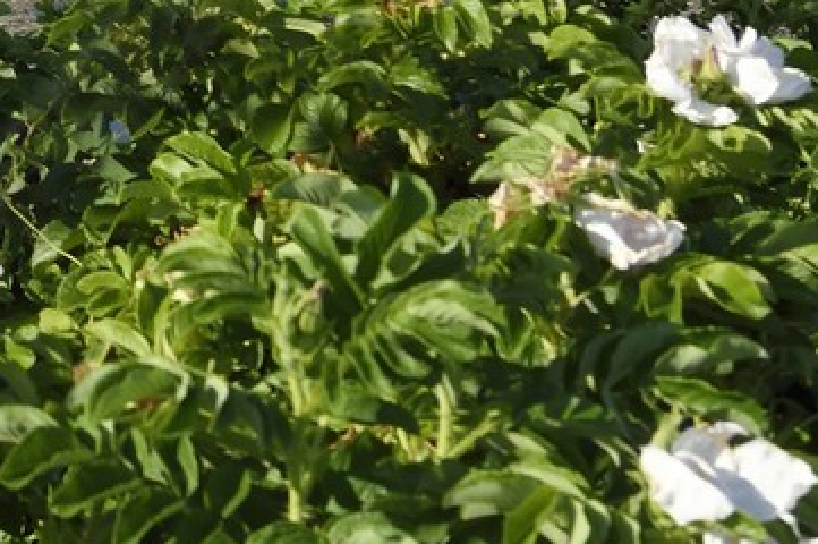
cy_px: -471
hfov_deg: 12.3
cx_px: -569
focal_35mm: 155
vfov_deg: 8.5
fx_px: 3519
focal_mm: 35
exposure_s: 1/125
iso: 200
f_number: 16
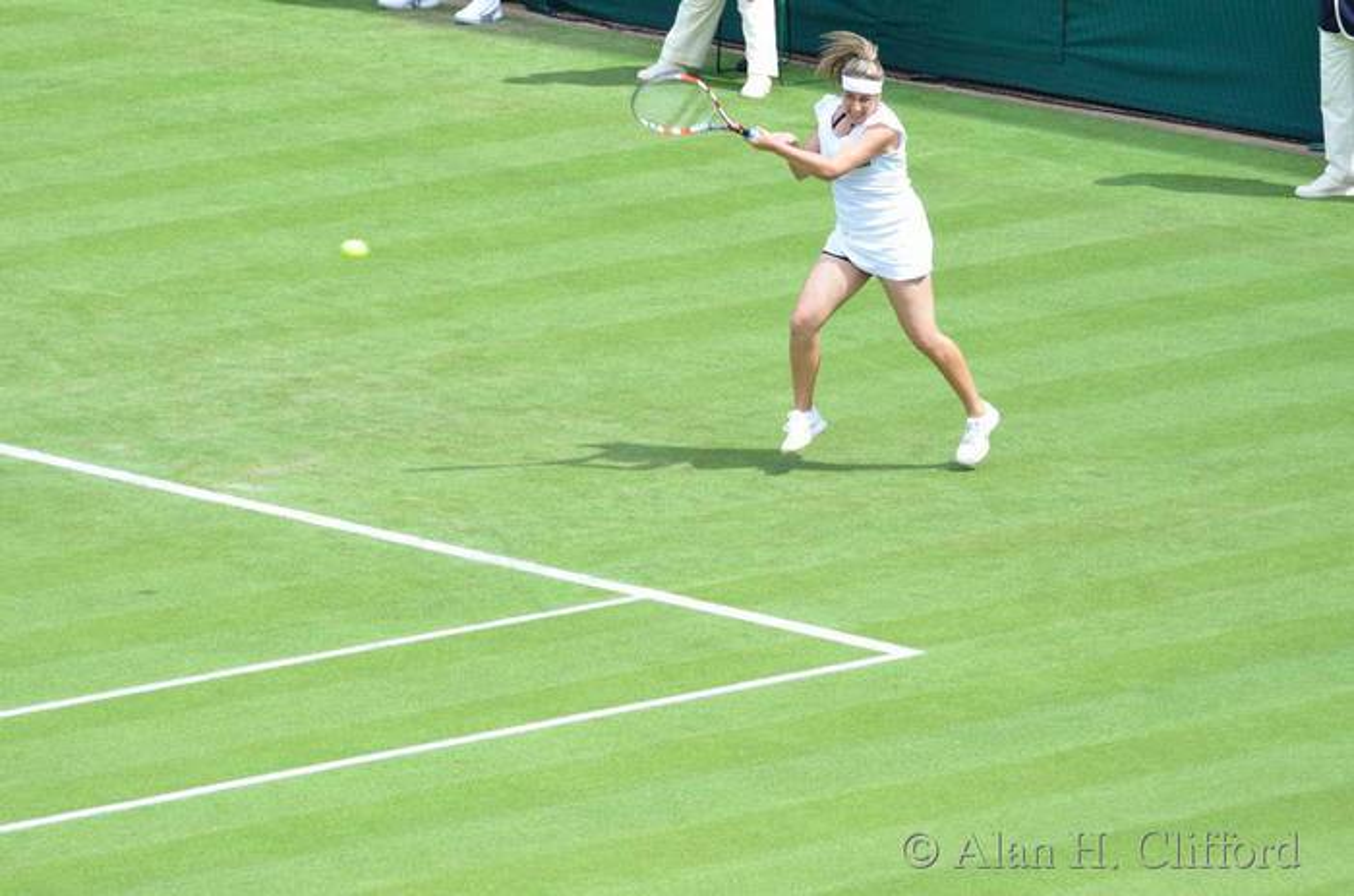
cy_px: 448
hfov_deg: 6.0
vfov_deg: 4.0
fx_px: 12944
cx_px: 677
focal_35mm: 345
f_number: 5.3
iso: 560
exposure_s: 1/640
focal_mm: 230
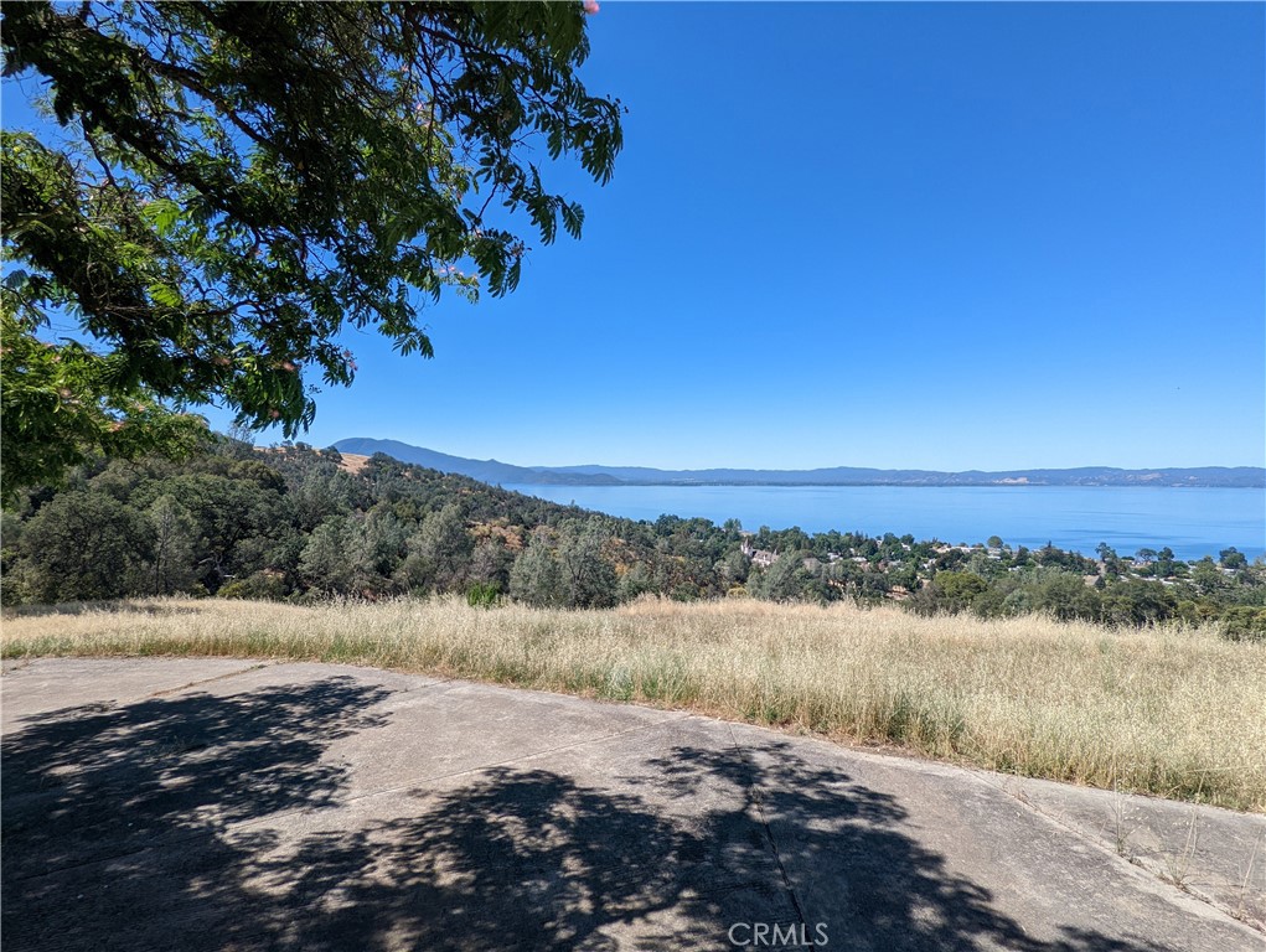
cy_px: 476
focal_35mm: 16
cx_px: 633
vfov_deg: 78.2
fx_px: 586
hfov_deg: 94.4
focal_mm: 2.35
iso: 51
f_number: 2.2
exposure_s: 1/1290
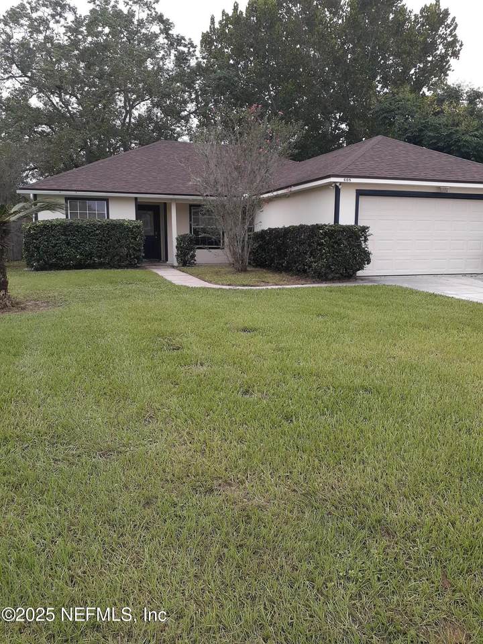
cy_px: 322
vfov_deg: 65.3
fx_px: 502
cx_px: 242
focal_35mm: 27
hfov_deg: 51.4
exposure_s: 1/120
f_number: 1.9
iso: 40
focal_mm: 3.6
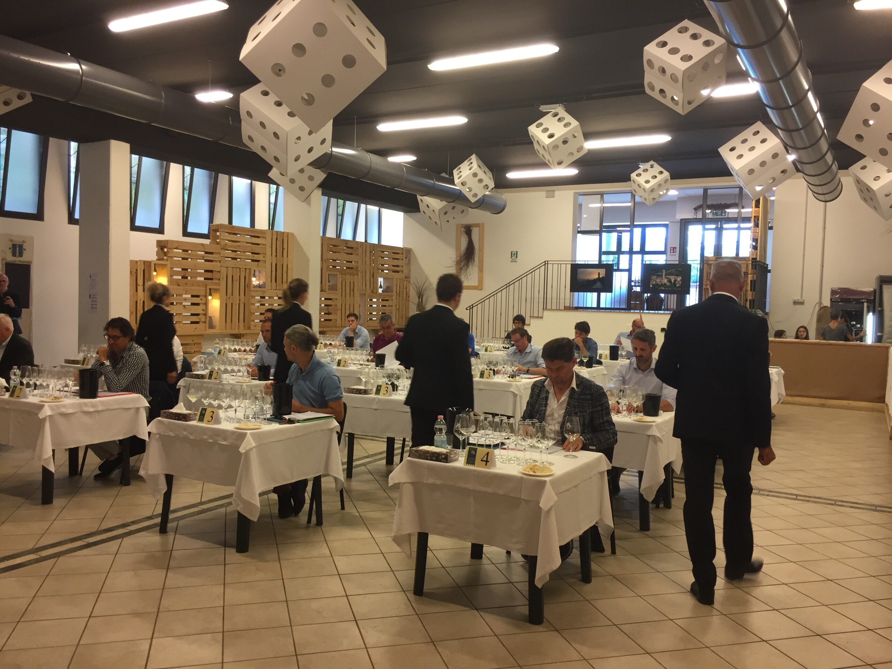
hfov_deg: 61.7
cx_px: 446
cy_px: 334
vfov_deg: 48.2
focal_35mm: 29
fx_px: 747
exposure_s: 1/33
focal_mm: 4.15
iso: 100
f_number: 2.2
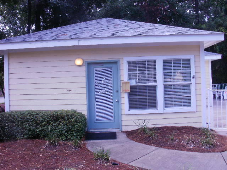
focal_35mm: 36
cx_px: 114
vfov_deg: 39.7
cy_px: 85
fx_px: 236
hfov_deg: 51.4
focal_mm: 6.3
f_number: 5.6
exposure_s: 1/80
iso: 100
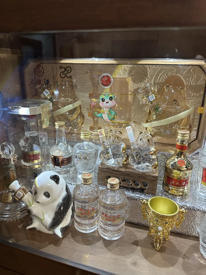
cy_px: 138
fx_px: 190
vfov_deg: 71.6
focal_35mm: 24
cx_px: 103
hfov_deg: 56.8
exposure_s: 1/60
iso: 320
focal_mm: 6.86
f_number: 1.78
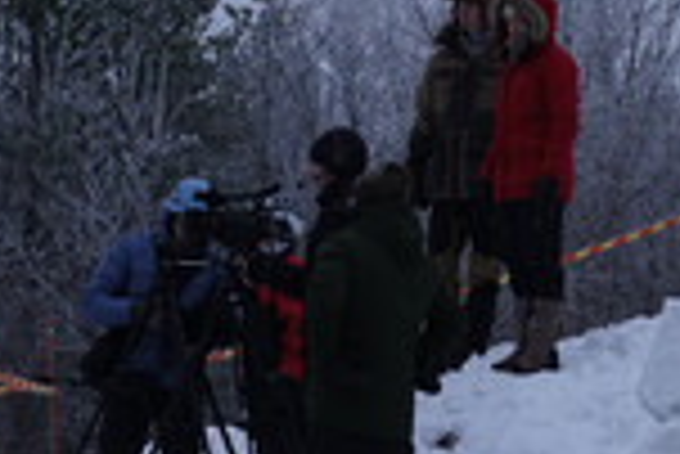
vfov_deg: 8.5
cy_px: 130
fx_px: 3044
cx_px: 725
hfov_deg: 12.5
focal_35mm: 161
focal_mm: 19.68
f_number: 3.2
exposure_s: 1/400
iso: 500
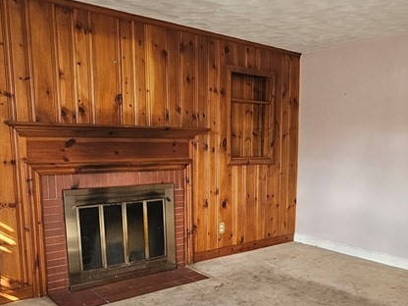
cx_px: 252
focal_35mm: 32
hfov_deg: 56.2
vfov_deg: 43.4
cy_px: 208
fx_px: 377
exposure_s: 1/40
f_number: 2.2
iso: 320
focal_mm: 2.2
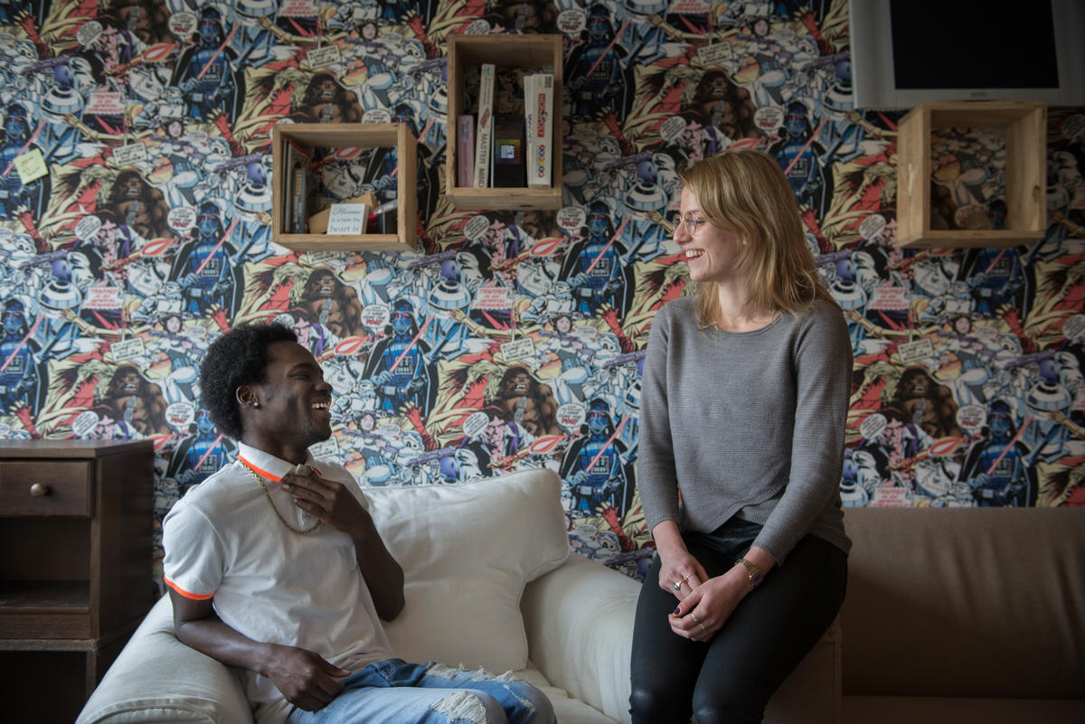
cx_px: 542
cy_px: 362
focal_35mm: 36
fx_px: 1085
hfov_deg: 53.1
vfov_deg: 36.9
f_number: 4
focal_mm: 36
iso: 1250
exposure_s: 1/250
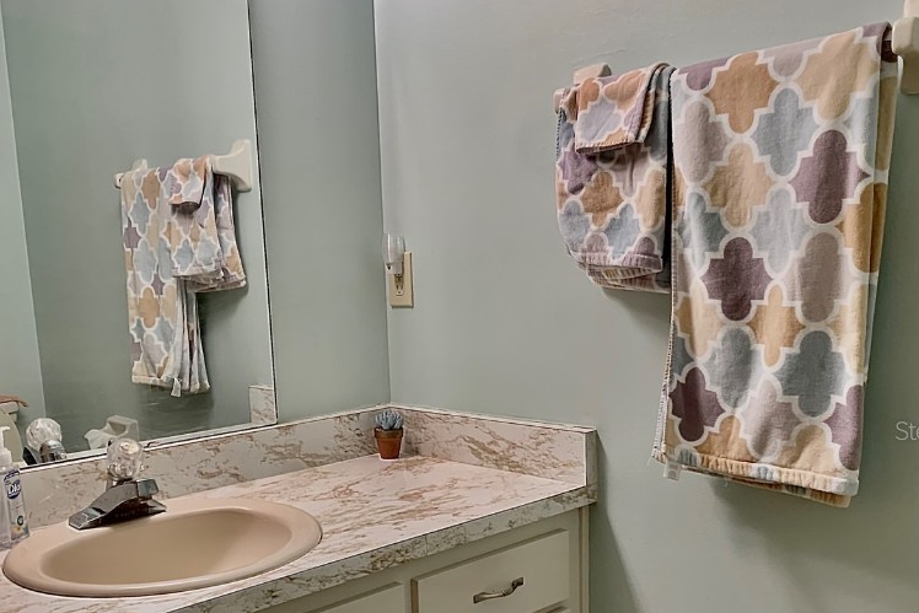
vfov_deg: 35.4
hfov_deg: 51.6
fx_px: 945
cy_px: 430
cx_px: 382
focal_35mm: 37
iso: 80
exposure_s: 1/60
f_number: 1.8
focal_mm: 4.25
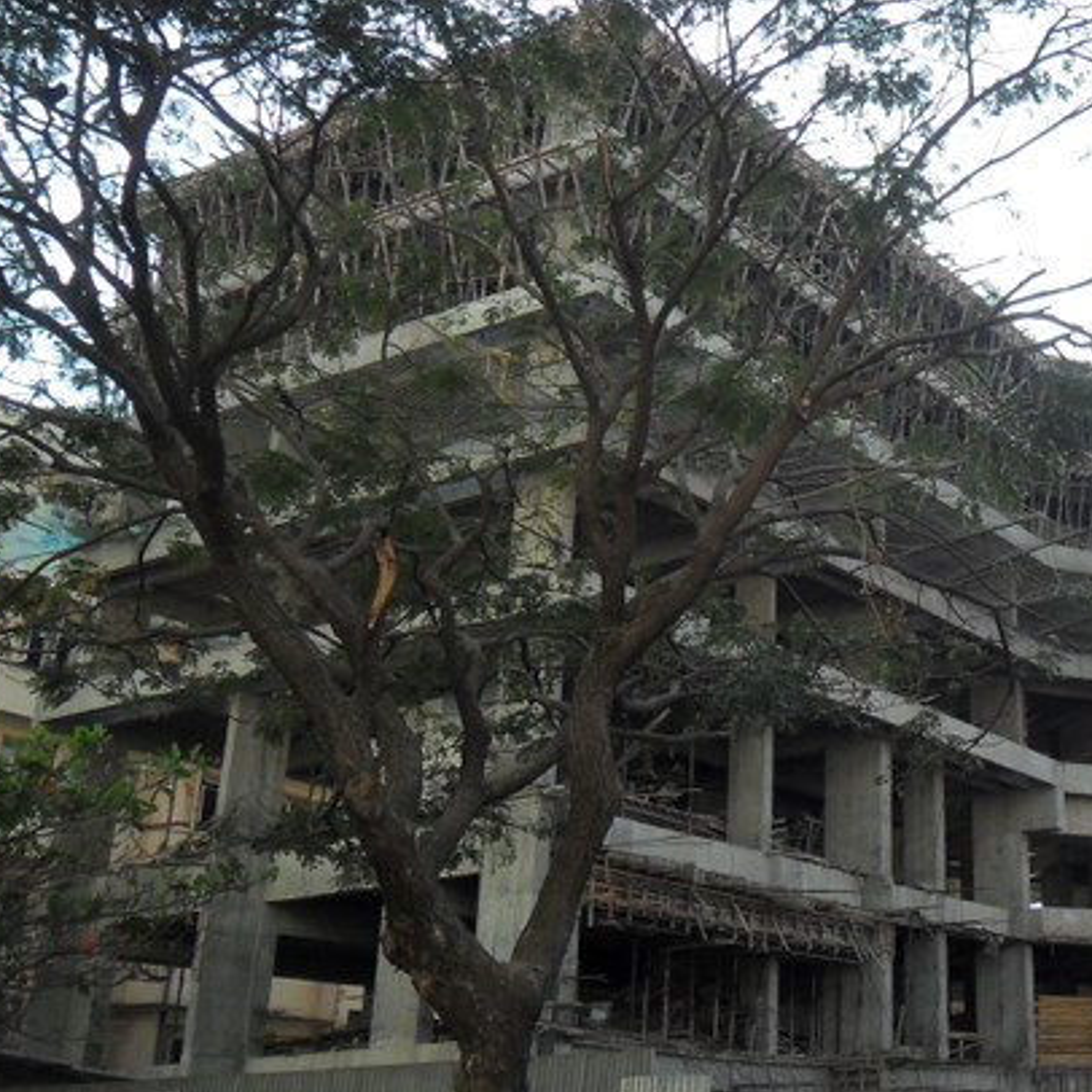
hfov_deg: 33.6
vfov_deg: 35.9
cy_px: 438
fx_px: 1677
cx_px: 1038
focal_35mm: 47
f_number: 3.5
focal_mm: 4.9
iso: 100
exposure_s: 1/500
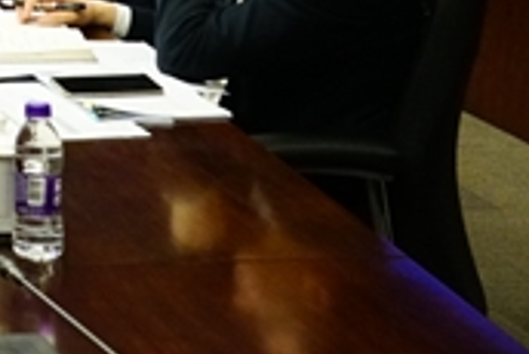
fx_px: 2103
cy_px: -399
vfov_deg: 9.0
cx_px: -618
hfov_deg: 12.2
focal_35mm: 143
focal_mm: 24
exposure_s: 1/100
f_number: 6.3
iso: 4000
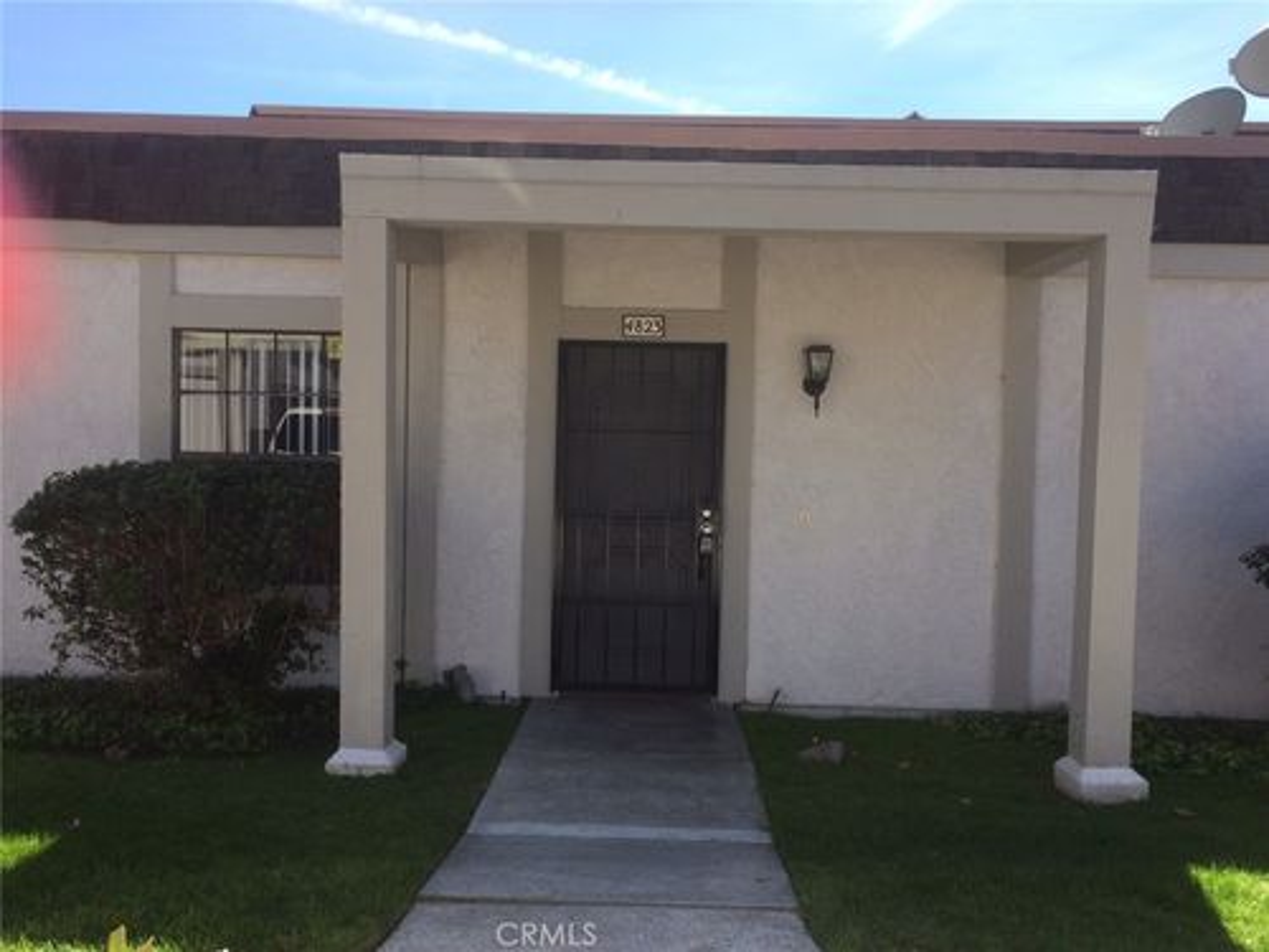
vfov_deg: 48.2
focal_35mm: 29
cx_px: 634
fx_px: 1063
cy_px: 476
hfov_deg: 61.7
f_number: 2.2
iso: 32
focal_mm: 4.15
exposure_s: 1/1053
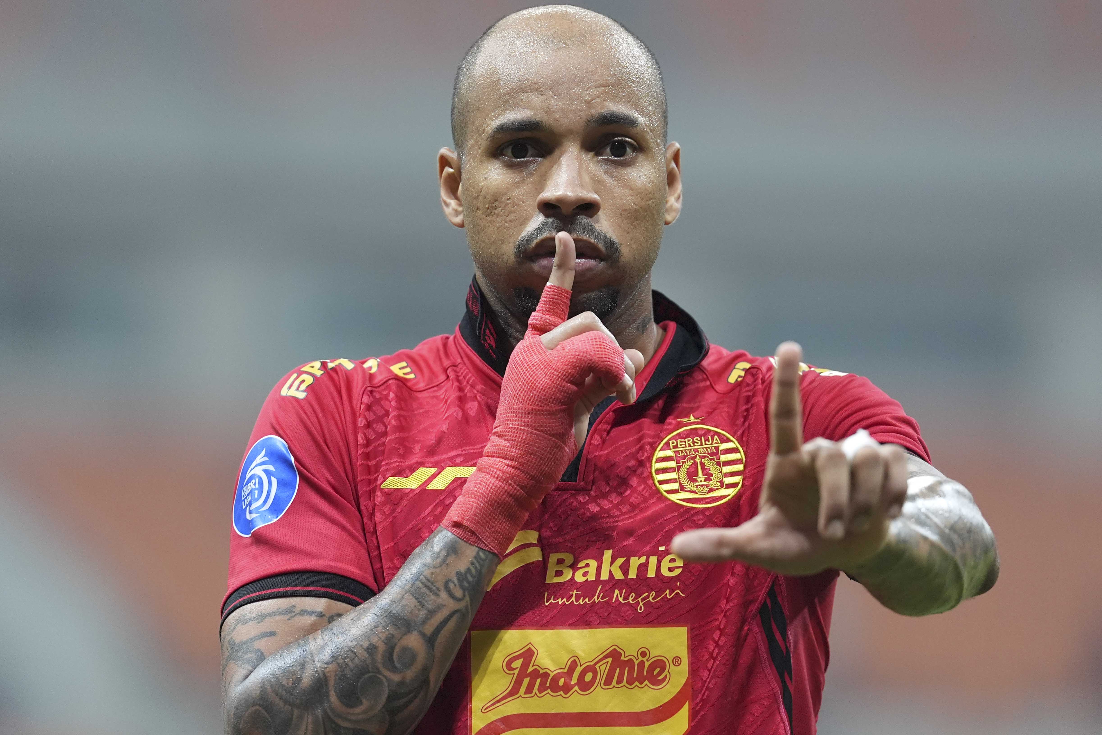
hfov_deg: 5.6
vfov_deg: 3.7
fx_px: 11264
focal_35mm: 368
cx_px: 557
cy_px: 382
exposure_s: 1/1000
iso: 3200
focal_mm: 300
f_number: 2.8
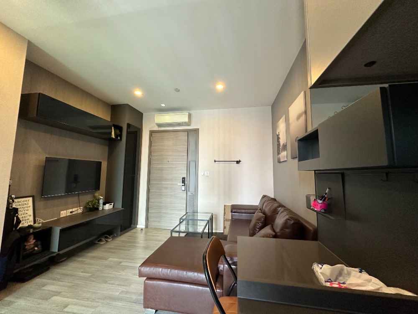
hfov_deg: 102.1
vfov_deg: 85.7
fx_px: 169
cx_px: 209
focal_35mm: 14
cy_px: 157
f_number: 2.2
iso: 200
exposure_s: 1/50
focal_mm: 2.22
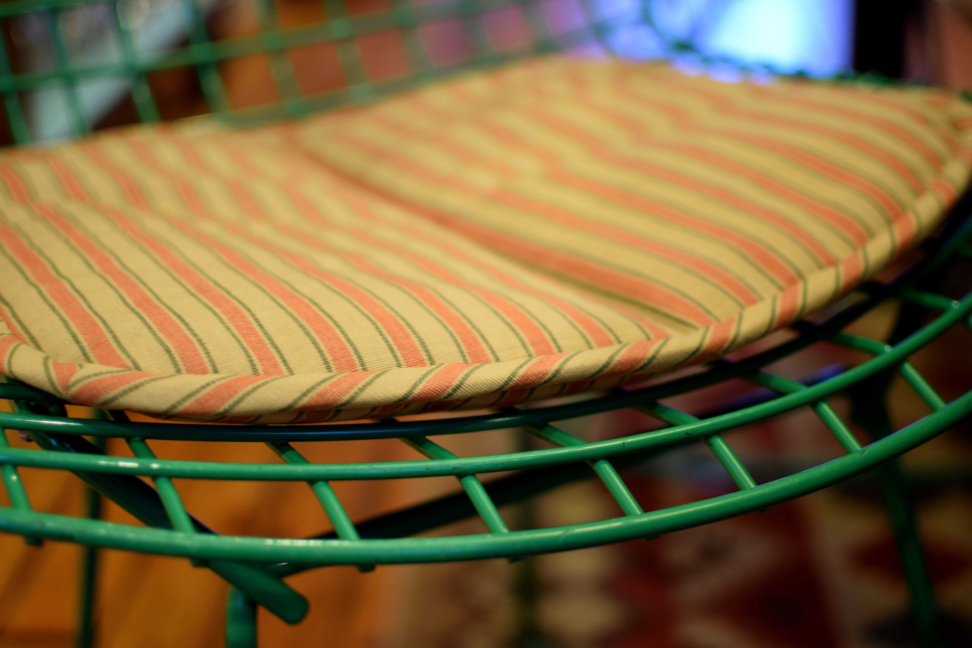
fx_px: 1472
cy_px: 317
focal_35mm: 55
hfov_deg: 36.5
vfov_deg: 24.8
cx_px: 496
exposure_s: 1/25
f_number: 1.8
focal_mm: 35
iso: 400
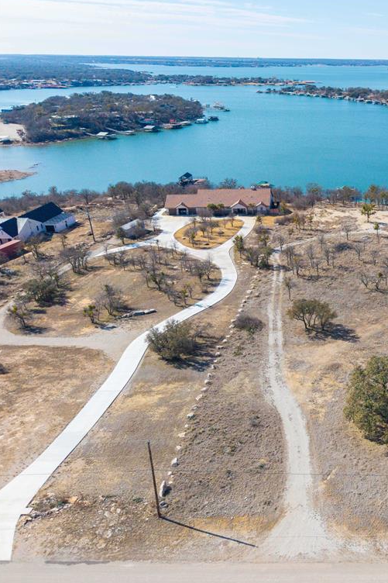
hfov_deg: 35.0
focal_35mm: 34
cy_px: 291
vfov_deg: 55.8
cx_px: 393
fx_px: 550
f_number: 1.8
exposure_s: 1/4000
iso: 140
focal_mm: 8.67
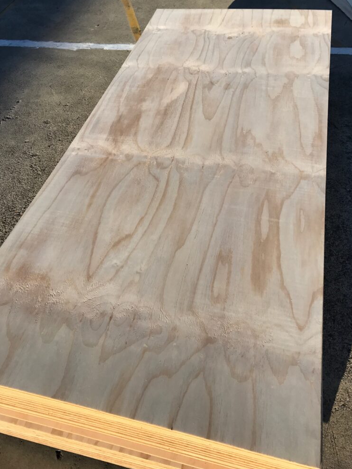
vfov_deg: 61.7
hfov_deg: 48.2
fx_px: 393
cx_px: 175
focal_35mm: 29
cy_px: 233
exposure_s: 1/1546
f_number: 1.8
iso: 20
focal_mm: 3.99
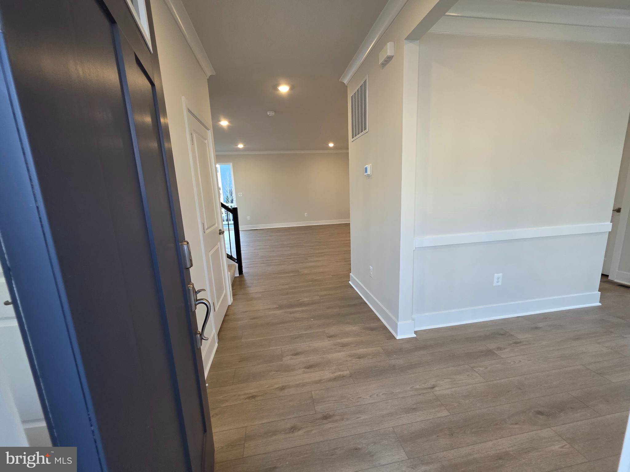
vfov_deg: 89.9
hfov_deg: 106.2
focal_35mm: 13
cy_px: 236
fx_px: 237
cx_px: 315
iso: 200
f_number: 1.9
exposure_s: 1/120
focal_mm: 2.2
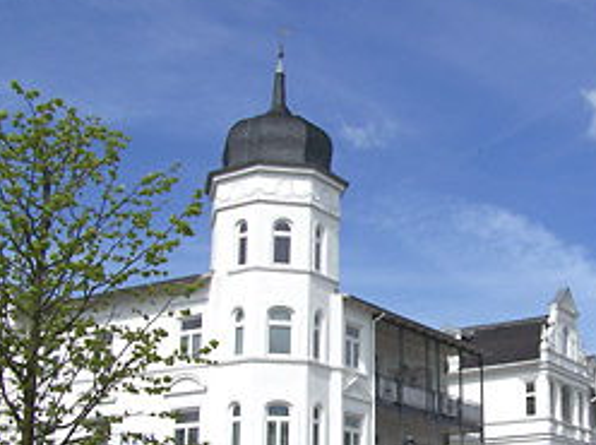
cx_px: 433
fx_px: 997
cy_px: 304
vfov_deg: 25.0
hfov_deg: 32.8
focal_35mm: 58
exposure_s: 1/640
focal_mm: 6.3
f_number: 5.6
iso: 64
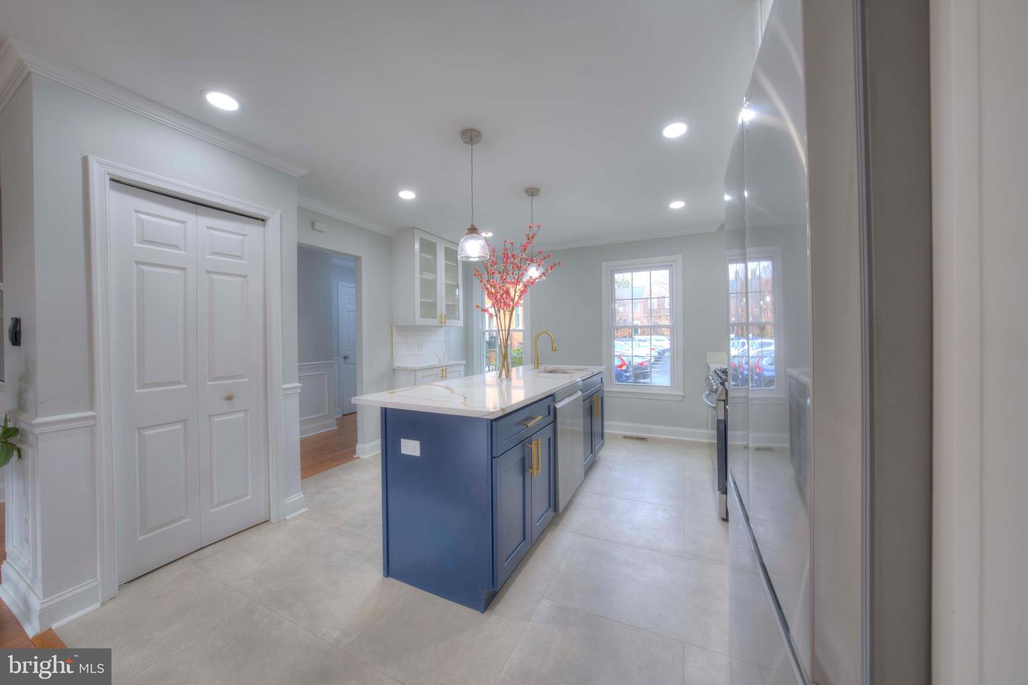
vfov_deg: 90.0
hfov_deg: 112.6
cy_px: 342
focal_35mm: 12
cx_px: 514
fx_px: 343
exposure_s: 1/5
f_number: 9
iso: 100
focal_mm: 12
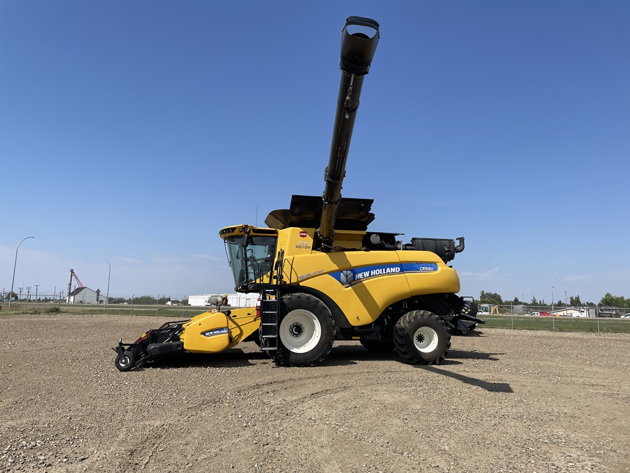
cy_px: 236
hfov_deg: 67.3
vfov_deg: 53.1
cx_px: 315
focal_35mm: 26
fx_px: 473
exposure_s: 1/4831
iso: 32
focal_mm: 4.2
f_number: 1.6
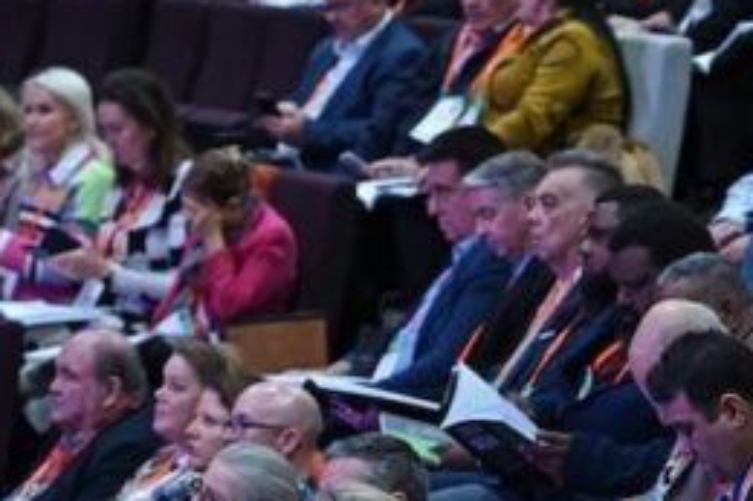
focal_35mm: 360
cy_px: 612
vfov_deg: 3.8
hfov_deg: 5.7
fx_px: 7525
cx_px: 614
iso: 1600
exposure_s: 1/50
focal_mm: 122
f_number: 4.5
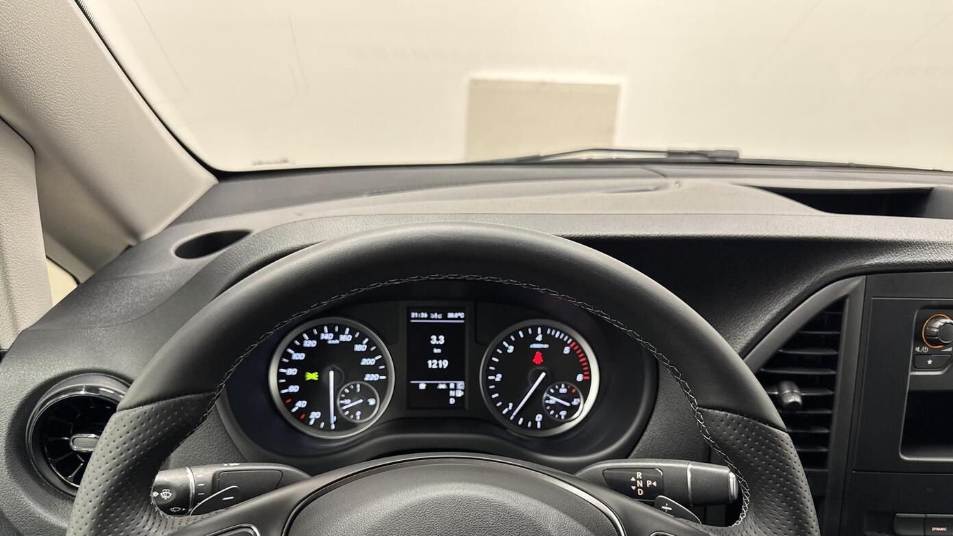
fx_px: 682
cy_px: 364
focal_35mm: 27
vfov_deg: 42.2
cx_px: 471
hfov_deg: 69.9
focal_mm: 6.76
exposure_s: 1/49
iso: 250
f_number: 1.78
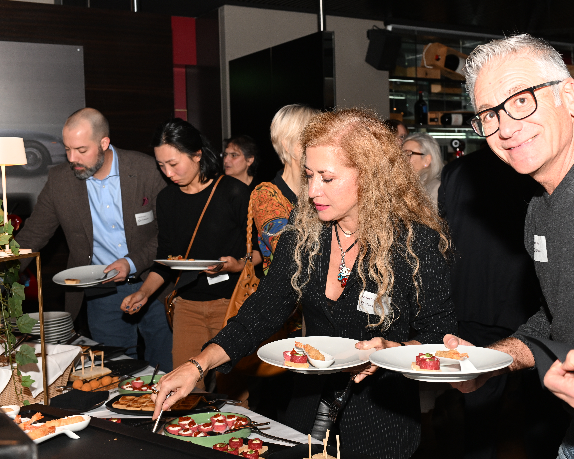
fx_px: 866
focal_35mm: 51
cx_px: 338
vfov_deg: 29.7
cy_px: 228
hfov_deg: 36.6
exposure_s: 1/60
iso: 640
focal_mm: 45
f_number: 6.3
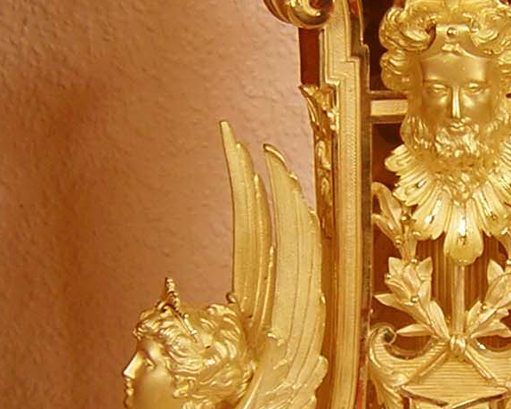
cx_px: 443
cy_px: 292
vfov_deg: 15.6
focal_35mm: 98
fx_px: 1482
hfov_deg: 19.3
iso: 100
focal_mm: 4.7
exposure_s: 1/46.6
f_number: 2.6
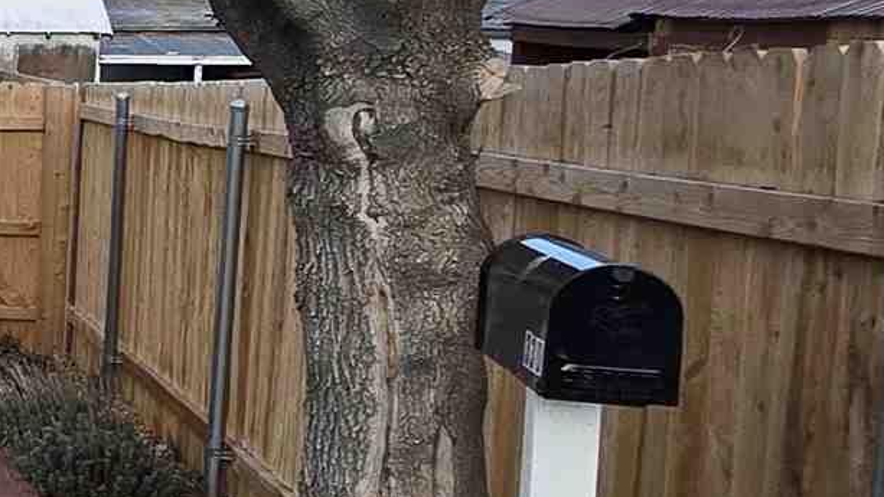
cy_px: 193
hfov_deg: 17.3
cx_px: -1020
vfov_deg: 17.0
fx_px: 1664
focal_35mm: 71
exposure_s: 1/338
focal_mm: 2.2
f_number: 2.2
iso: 50
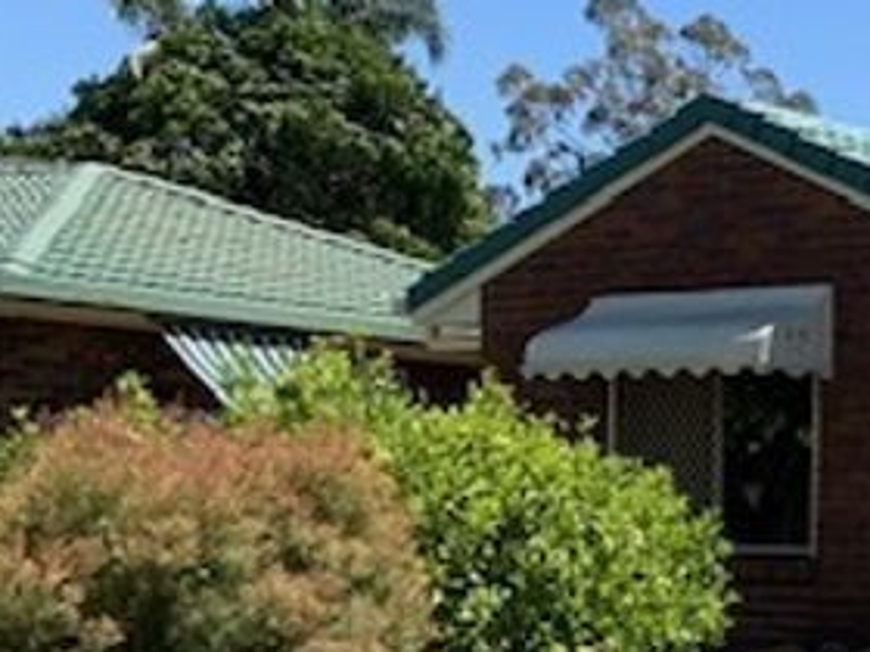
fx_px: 2337
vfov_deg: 15.7
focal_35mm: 93
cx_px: 1482
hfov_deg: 17.7
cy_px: 593
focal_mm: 4.25
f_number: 1.8
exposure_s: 1/1880
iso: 25
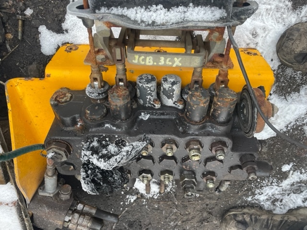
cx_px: 154
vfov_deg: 53.1
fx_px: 231
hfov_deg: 67.3
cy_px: 115
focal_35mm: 26
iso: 80
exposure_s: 1/121
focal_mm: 4.2
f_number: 1.6
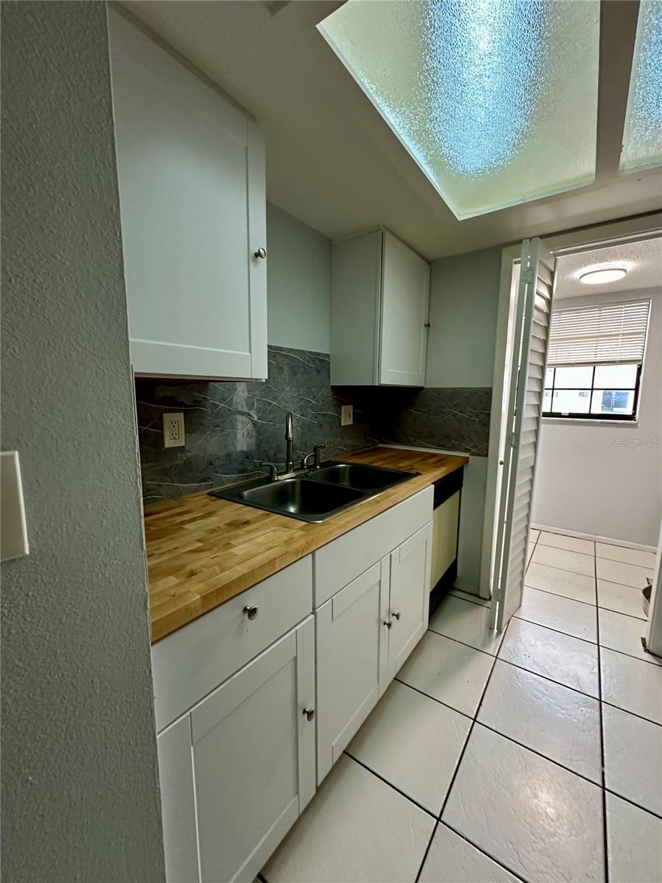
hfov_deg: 85.7
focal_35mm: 14
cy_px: 442
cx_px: 331
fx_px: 357
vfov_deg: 102.1
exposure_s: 1/60
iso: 400
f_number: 2.2
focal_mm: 2.22
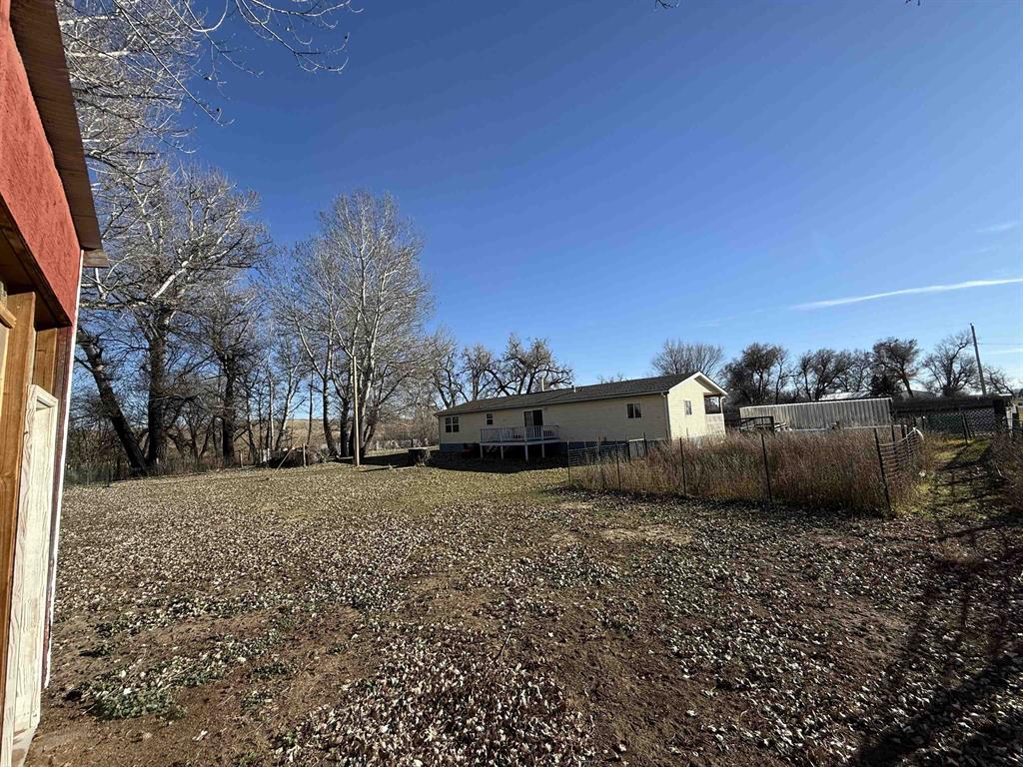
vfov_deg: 85.7
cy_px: 384
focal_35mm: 14
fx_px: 414
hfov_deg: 102.1
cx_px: 512
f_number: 2.2
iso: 50
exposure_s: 1/1497
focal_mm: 2.22
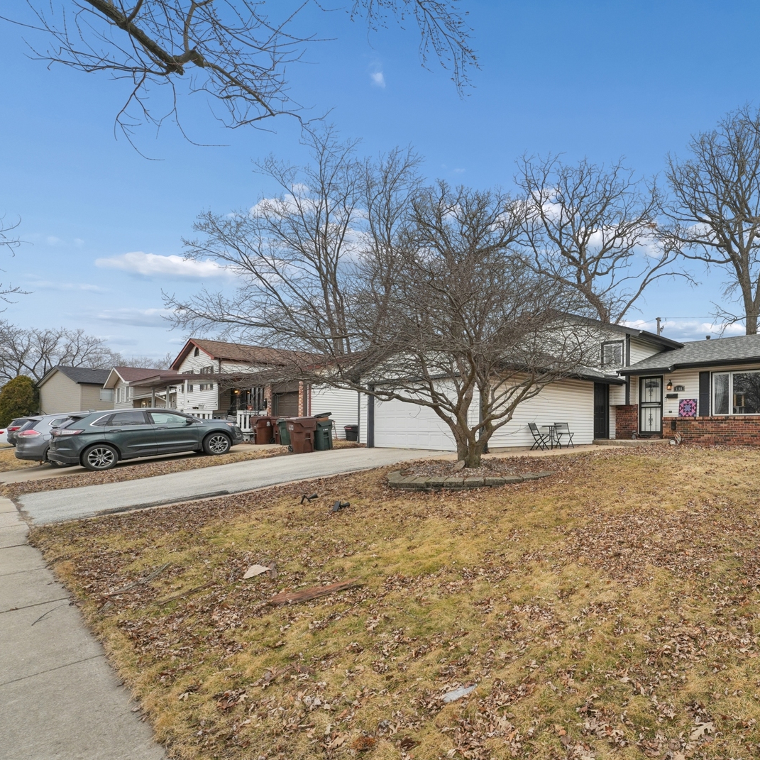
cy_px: 380
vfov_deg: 80.7
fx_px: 447
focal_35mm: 18
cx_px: 565
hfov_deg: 75.2
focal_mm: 14
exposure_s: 1/500
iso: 400
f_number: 8
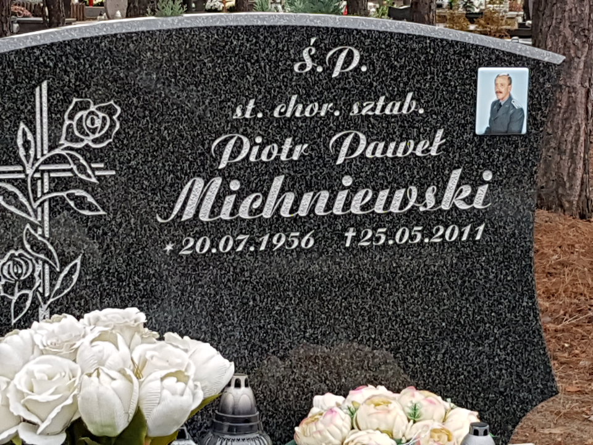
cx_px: 296
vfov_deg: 53.1
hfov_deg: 67.3
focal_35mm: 26
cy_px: 222
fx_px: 445
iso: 40
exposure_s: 1/123
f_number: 1.7
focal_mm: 4.2
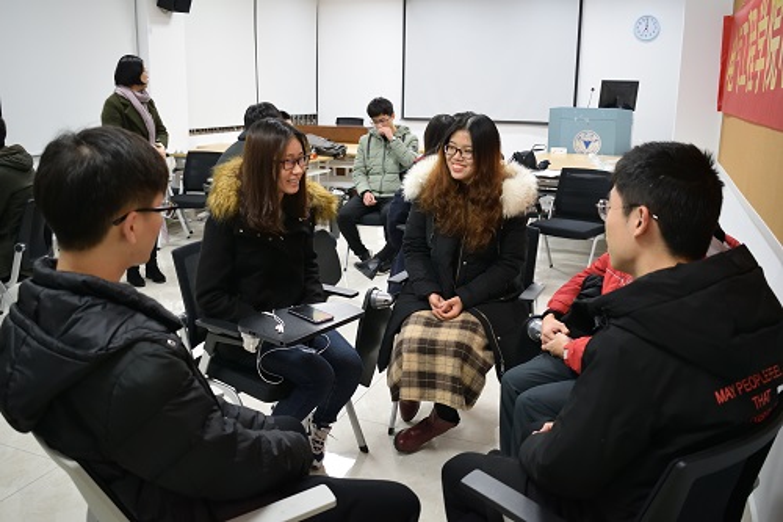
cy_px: 261
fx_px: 652
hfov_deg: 61.9
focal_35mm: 30
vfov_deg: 43.6
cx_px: 392
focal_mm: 20
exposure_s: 1/30
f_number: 3.8
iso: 1000
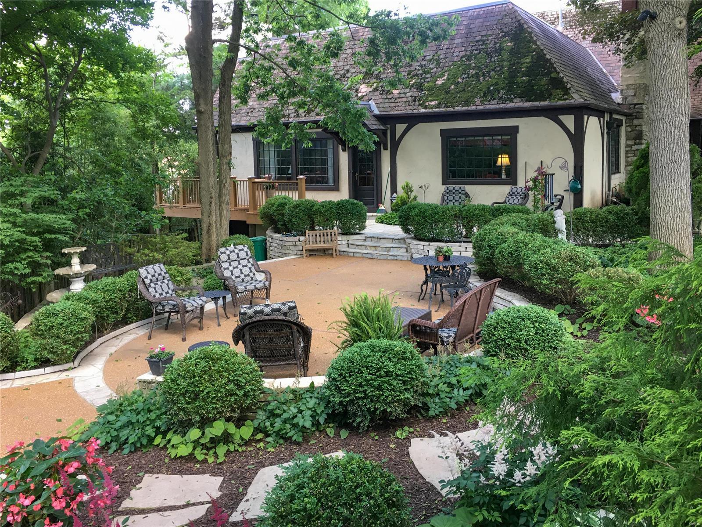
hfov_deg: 61.7
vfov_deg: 48.2
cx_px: 351
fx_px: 588
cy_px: 264
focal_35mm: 29
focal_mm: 4.15
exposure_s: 1/30
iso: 32
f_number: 2.2
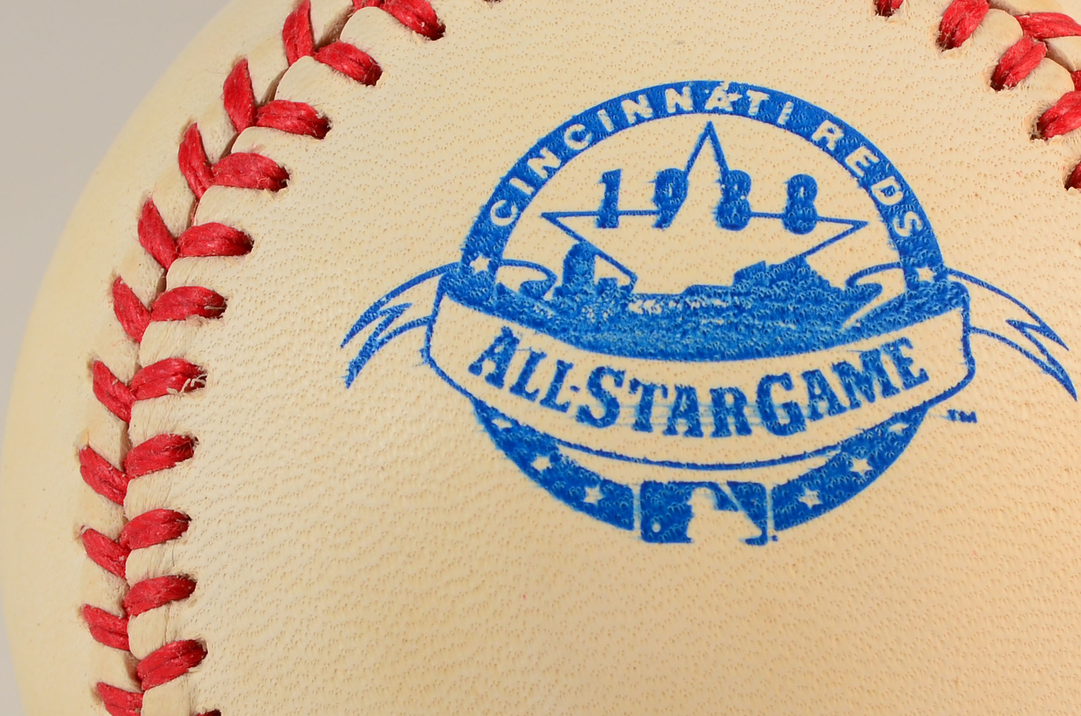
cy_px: 550
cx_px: 738
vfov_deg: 7.8
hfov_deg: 11.7
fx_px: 5276
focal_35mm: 176
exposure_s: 1/160
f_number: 14
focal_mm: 55
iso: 200
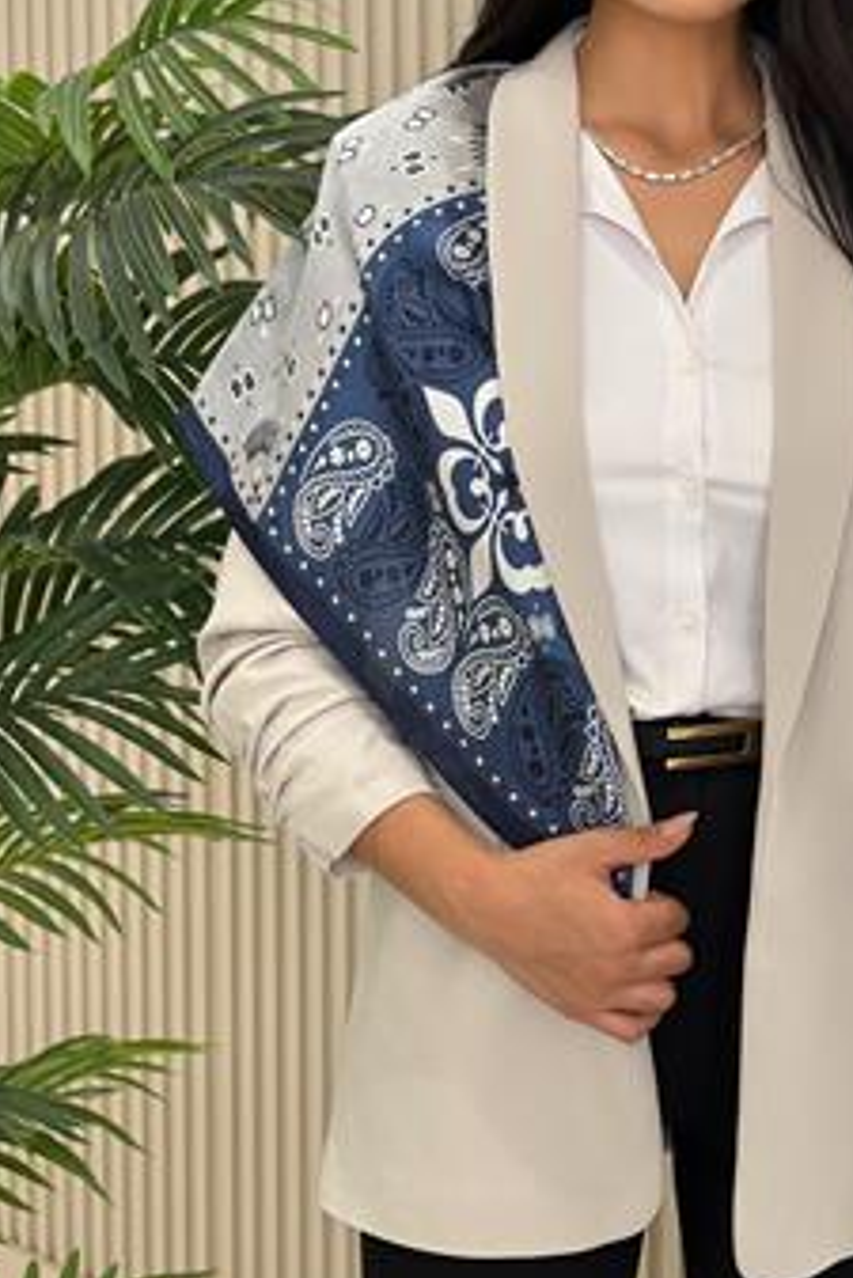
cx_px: 626
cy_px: 457
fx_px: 2805
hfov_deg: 17.2
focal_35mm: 79
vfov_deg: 25.6
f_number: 1.78
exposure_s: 1/336
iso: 80
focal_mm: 6.86
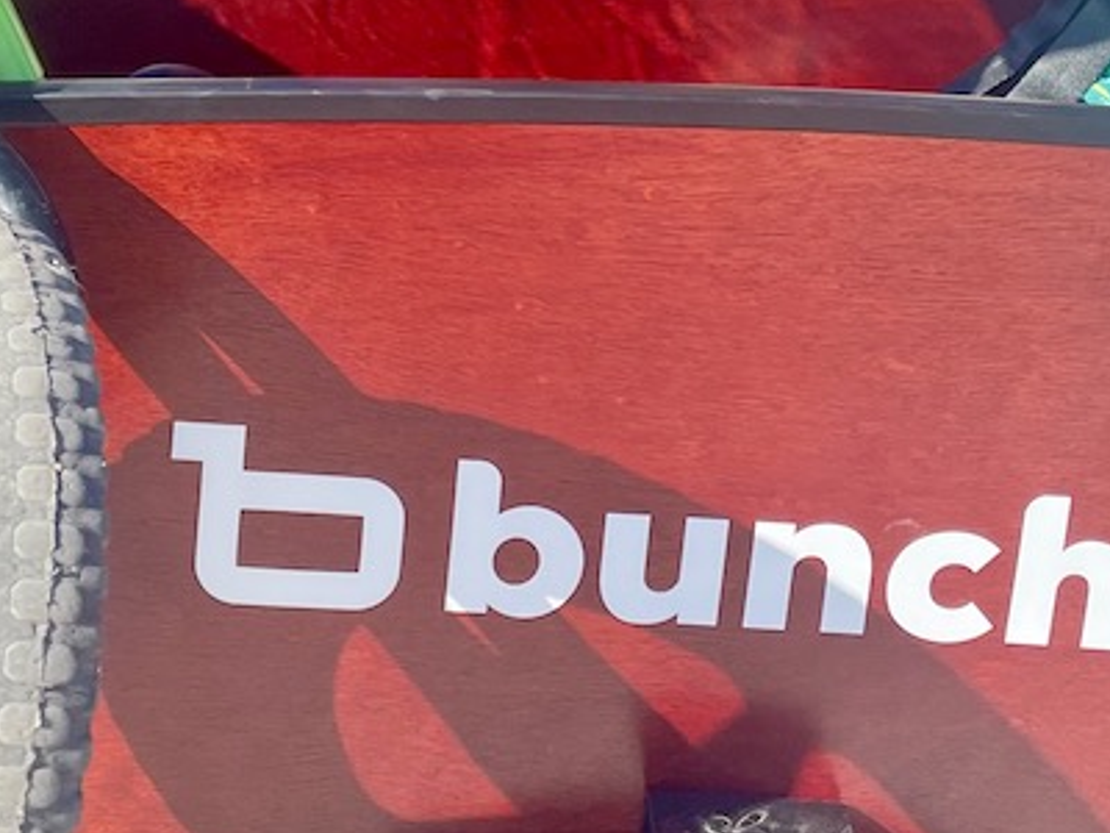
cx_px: 655
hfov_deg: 29.8
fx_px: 2084
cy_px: -92
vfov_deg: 21.4
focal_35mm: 65
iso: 32
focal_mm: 4.2
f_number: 1.6
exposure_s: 1/1366
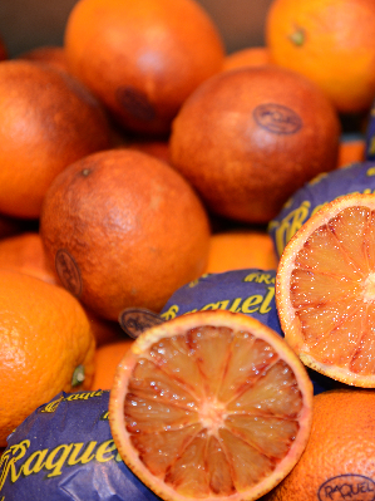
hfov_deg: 19.5
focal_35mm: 74
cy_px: 244
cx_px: 337
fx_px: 1069
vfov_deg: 26.3
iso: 180
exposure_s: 1/60
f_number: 2.8
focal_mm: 48
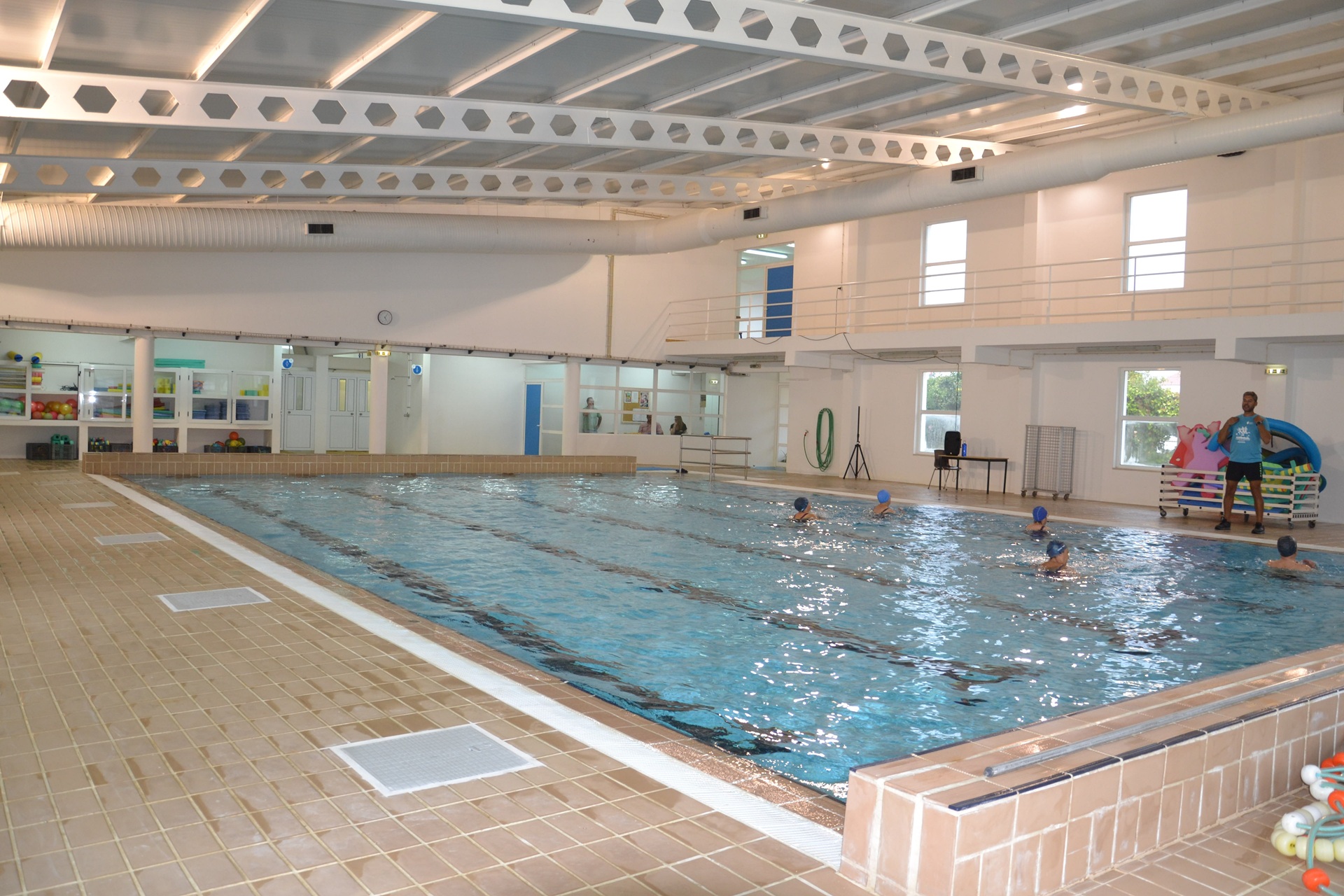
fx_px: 1008
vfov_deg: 47.9
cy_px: 448
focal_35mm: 27
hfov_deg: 67.4
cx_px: 672
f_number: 4.5
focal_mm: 18
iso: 560
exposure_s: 1/60
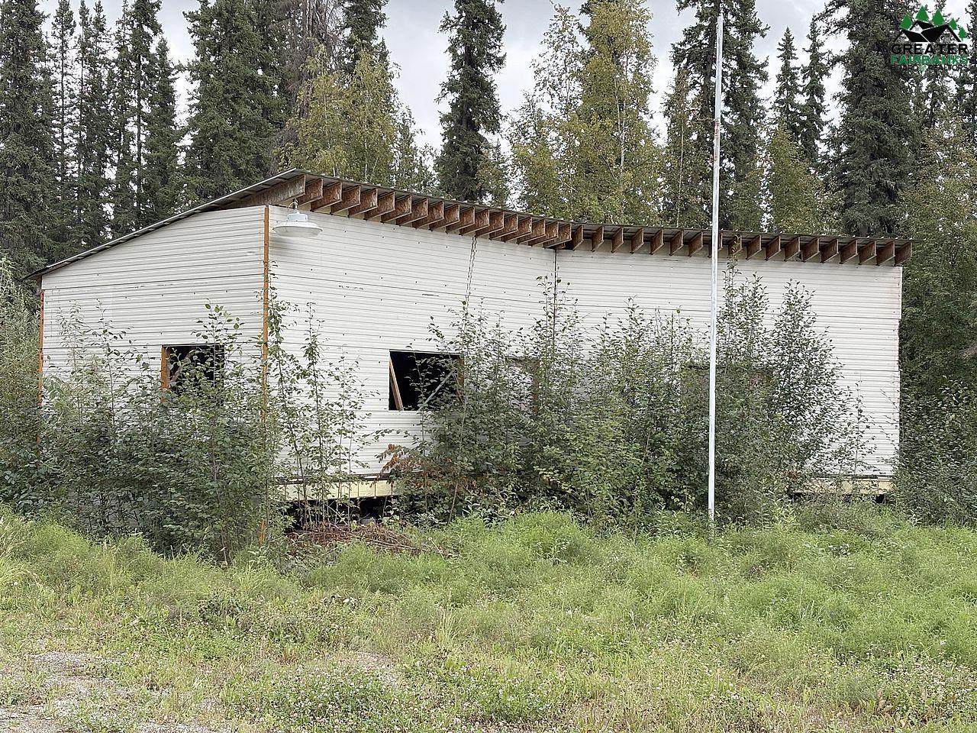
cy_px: 366
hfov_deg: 36.8
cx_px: 488
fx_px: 1468
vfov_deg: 28.0
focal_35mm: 52
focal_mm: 5.96
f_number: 1.6
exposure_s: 1/544
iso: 50
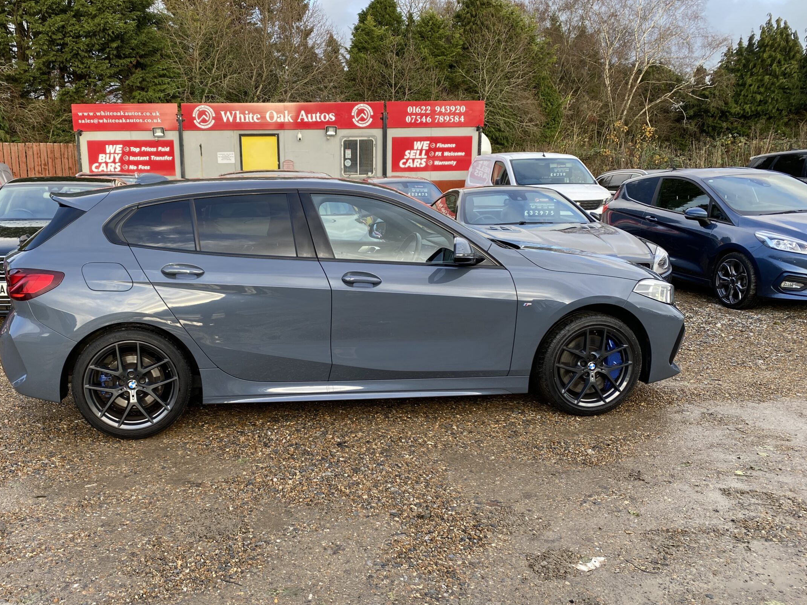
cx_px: 332
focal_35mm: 31
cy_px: 336
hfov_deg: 58.0
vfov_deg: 45.4
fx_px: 723
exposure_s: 1/206
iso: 32
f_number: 1.8
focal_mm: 4.25
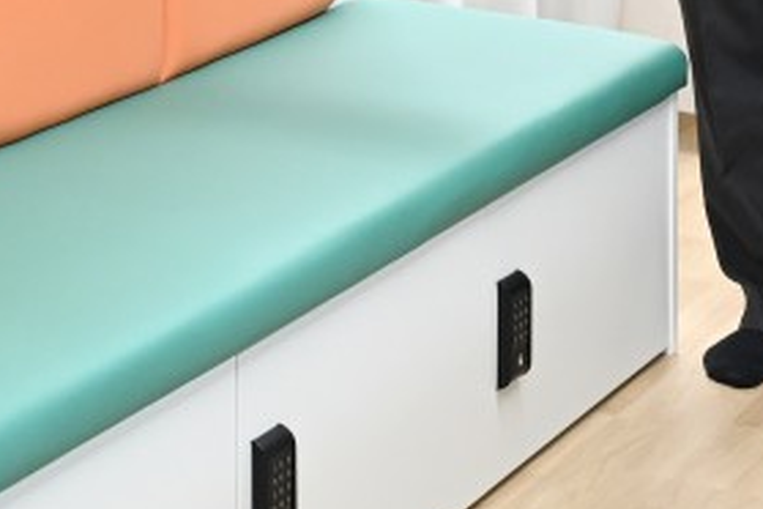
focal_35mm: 135
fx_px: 2867
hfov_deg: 15.1
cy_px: -346
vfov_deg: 9.7
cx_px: 454
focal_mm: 29.5
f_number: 5
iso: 2500
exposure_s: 1/125
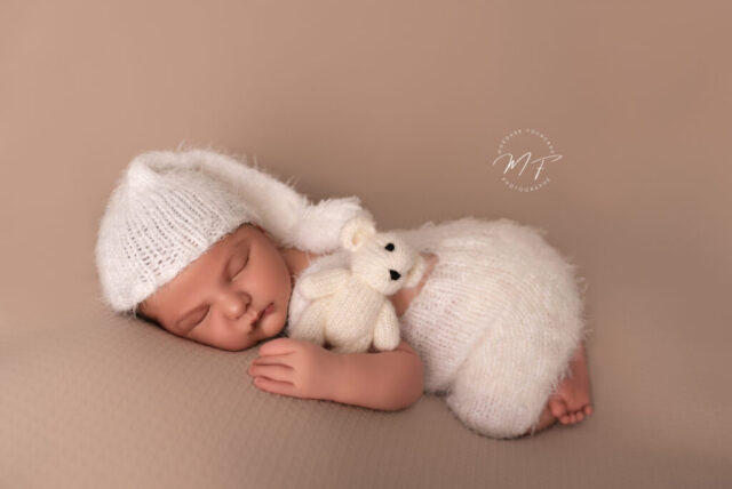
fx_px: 712
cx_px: 366
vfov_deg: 37.9
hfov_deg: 54.4
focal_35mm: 35
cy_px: 244
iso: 100
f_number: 3.5
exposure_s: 1/160
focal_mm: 35
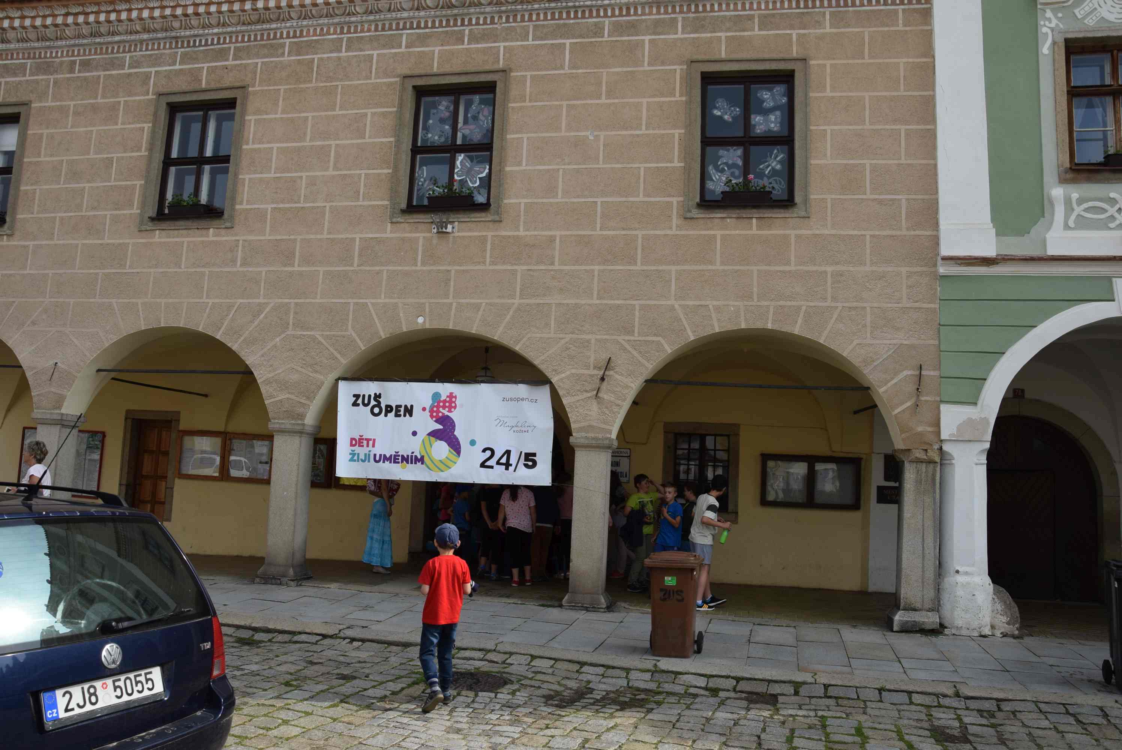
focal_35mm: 27
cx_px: 561
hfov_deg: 67.3
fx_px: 842
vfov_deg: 48.0
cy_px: 375
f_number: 9
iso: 200
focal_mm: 18
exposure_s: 1/320
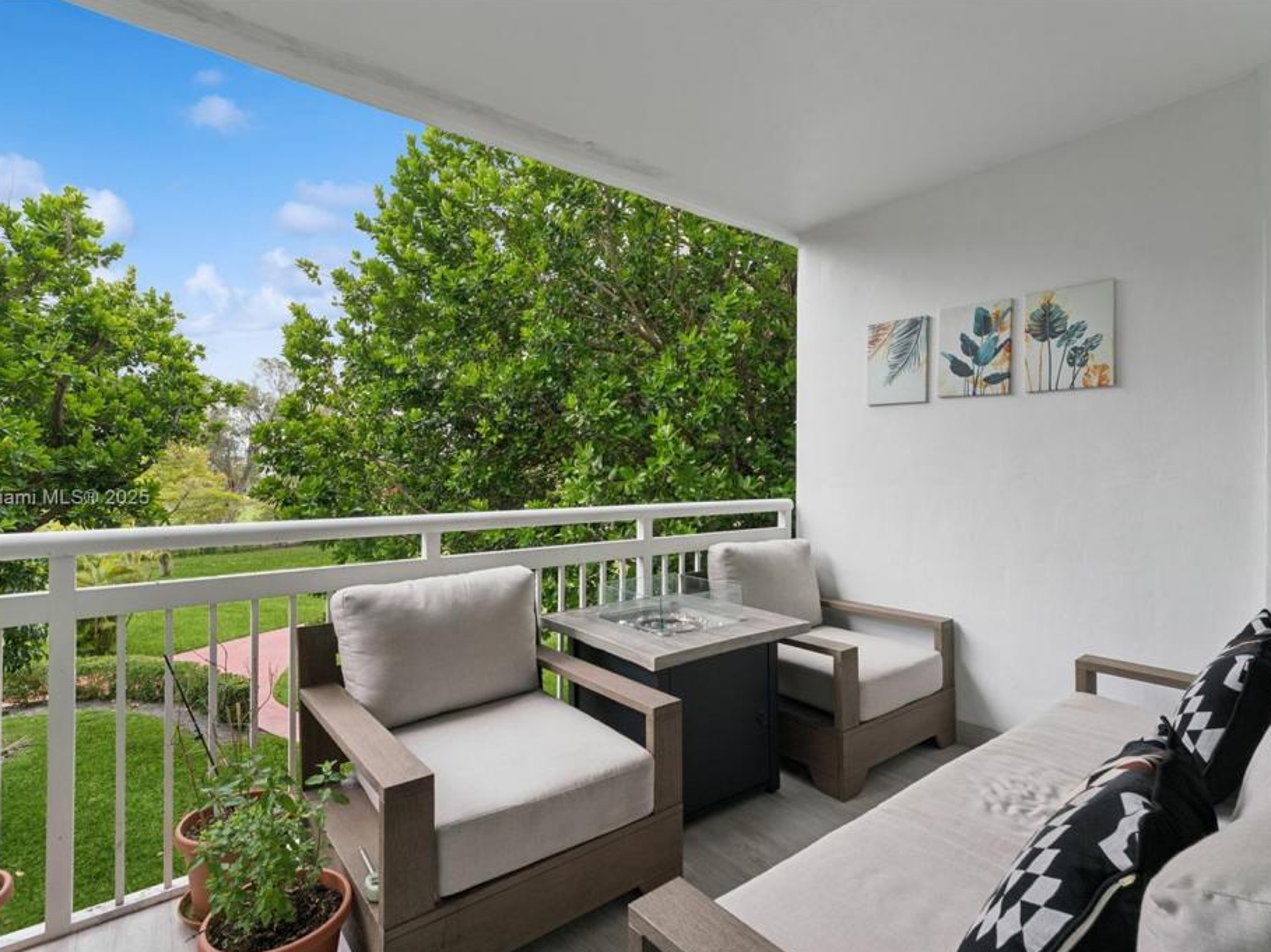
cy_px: 499
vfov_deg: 78.0
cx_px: 603
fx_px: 587
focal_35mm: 16
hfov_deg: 94.4
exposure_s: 1/125
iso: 320
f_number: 9
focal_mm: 14
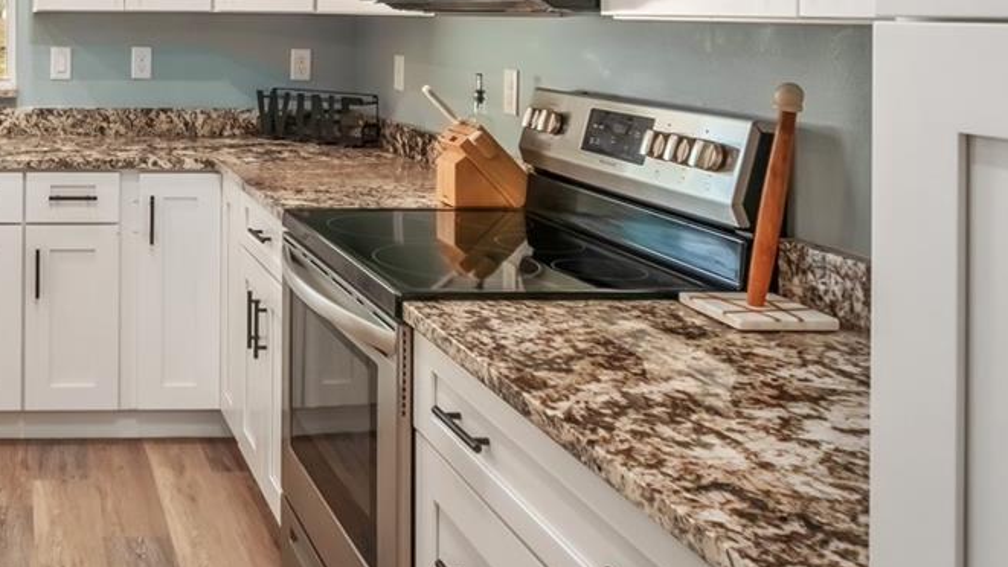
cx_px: 38
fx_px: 1016
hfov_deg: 45.8
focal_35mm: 38
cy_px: -5
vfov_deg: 29.1
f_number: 9
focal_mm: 10
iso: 250
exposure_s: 1/8
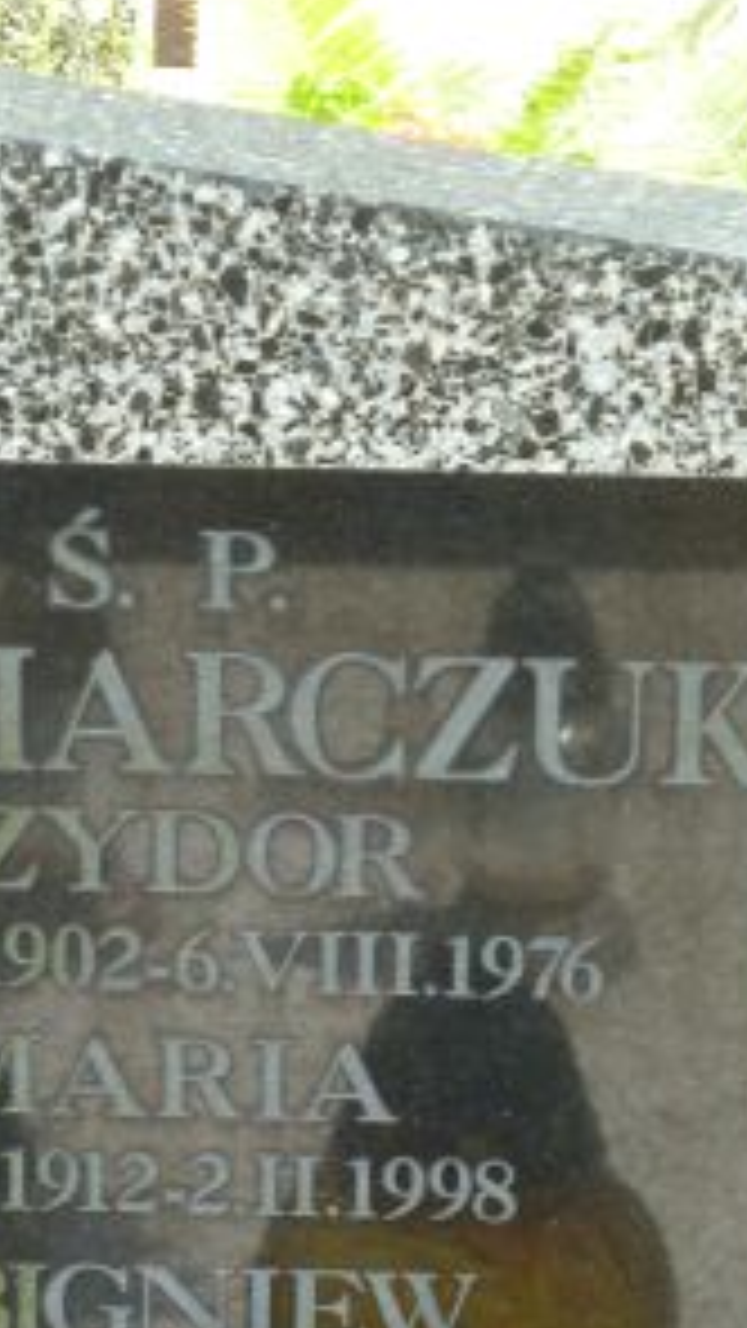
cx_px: 108
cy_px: 1008
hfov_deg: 5.7
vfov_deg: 10.2
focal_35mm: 211
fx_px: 7428
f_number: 4.4
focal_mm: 19.5
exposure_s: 1/50
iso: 80
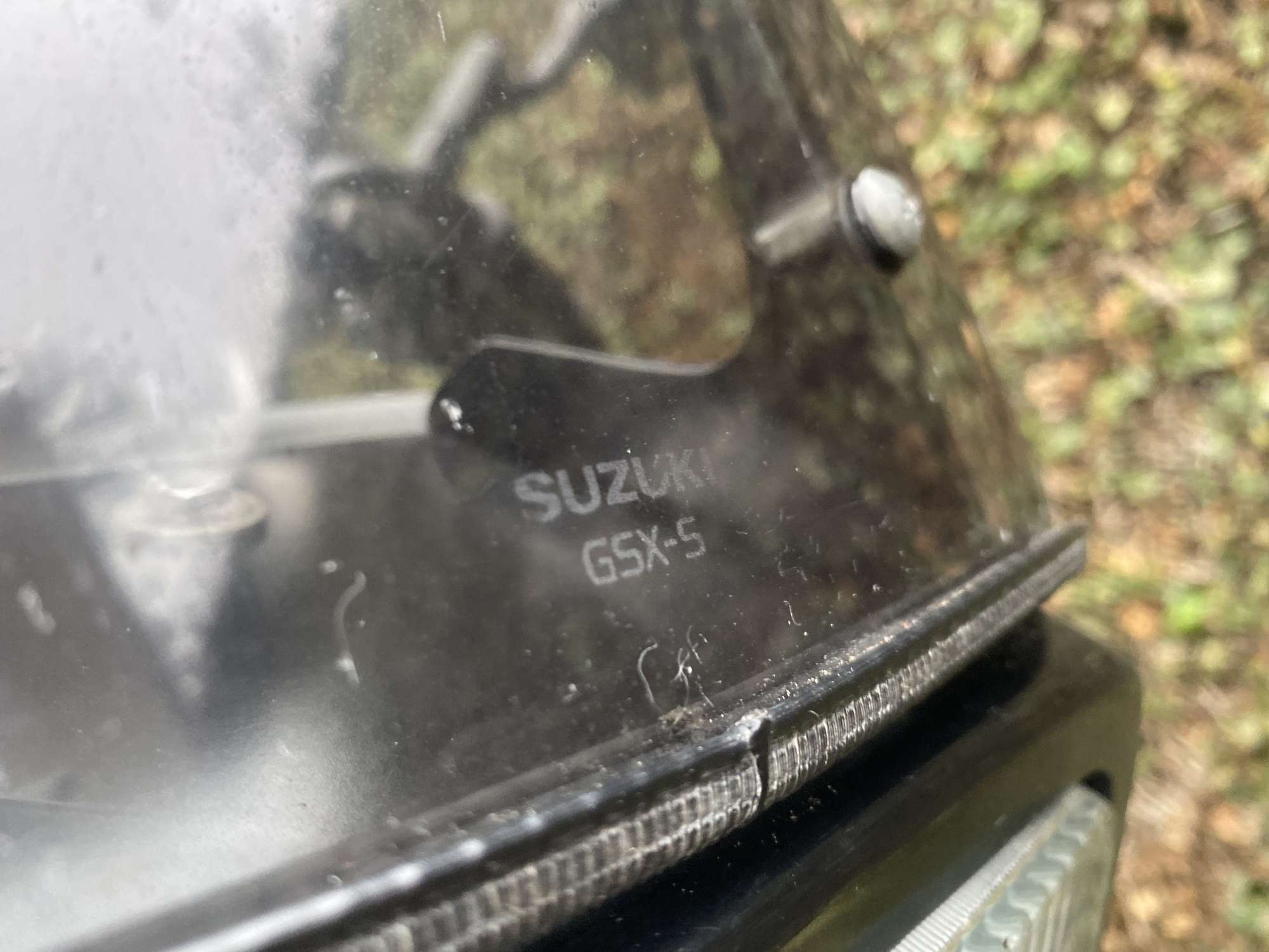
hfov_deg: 67.3
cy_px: 476
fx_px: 953
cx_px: 634
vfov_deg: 53.1
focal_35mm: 26
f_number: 1.8
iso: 250
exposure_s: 1/60
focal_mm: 4.25
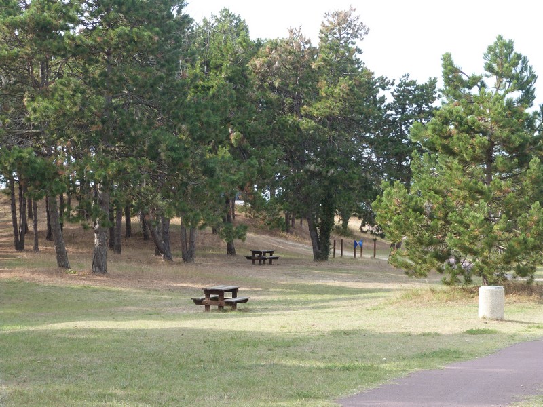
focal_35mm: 93
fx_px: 1459
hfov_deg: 21.1
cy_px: 204
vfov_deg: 15.9
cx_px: 272
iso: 100
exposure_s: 1/160
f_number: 4
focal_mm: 16.8
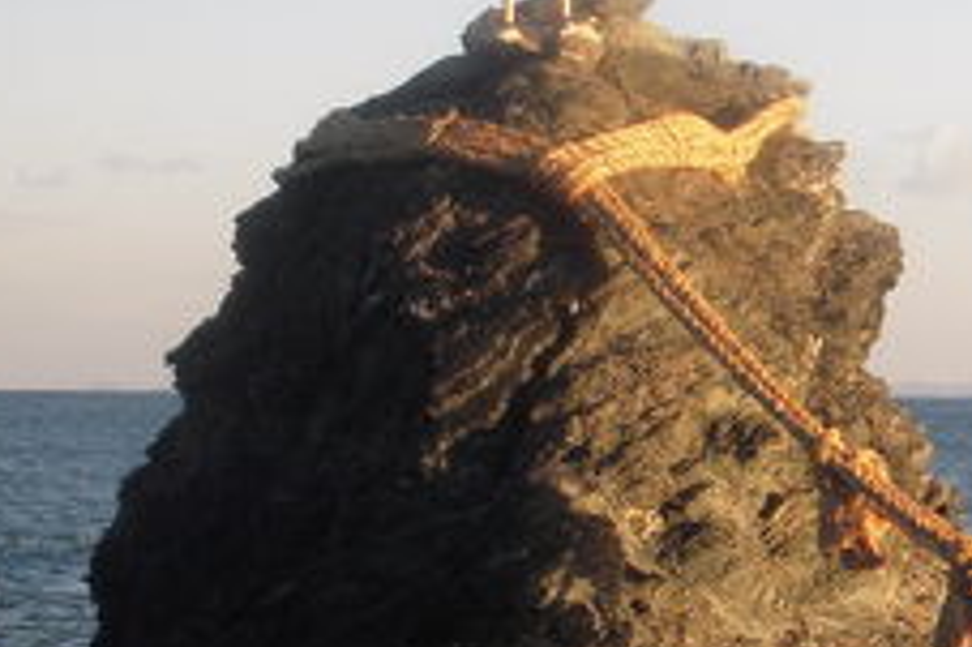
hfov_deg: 14.3
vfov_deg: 9.8
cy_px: 482
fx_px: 3777
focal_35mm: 140
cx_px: 1058
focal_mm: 7.9
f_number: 3.4
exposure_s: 1/400
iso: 100
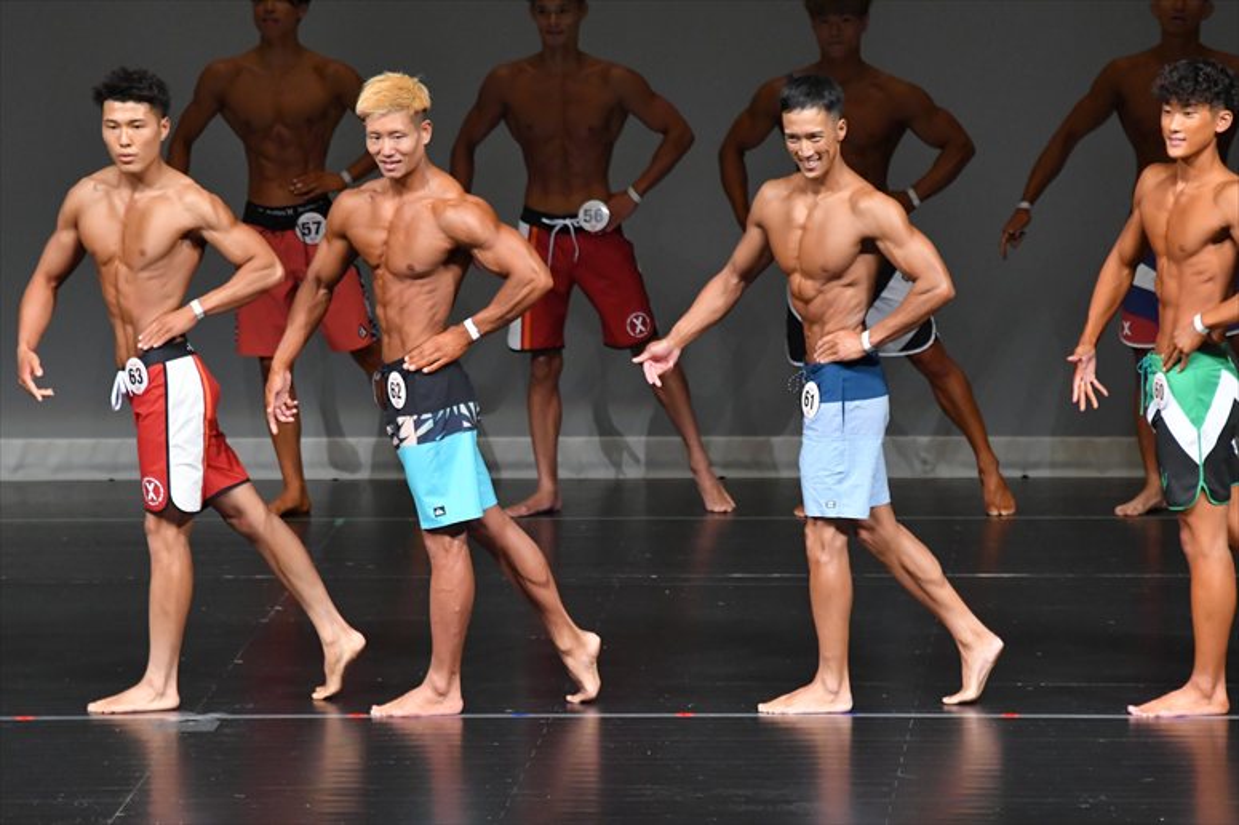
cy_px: 412
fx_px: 10320
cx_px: 620
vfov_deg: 4.6
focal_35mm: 300
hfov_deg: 6.9
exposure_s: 1/400
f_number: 5.6
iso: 4000
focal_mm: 200
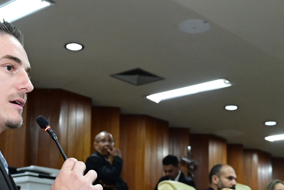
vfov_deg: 19.1
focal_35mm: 70
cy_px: 180
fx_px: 553
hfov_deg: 28.8
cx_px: 146
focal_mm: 24
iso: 3200
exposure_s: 1/125
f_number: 4.5
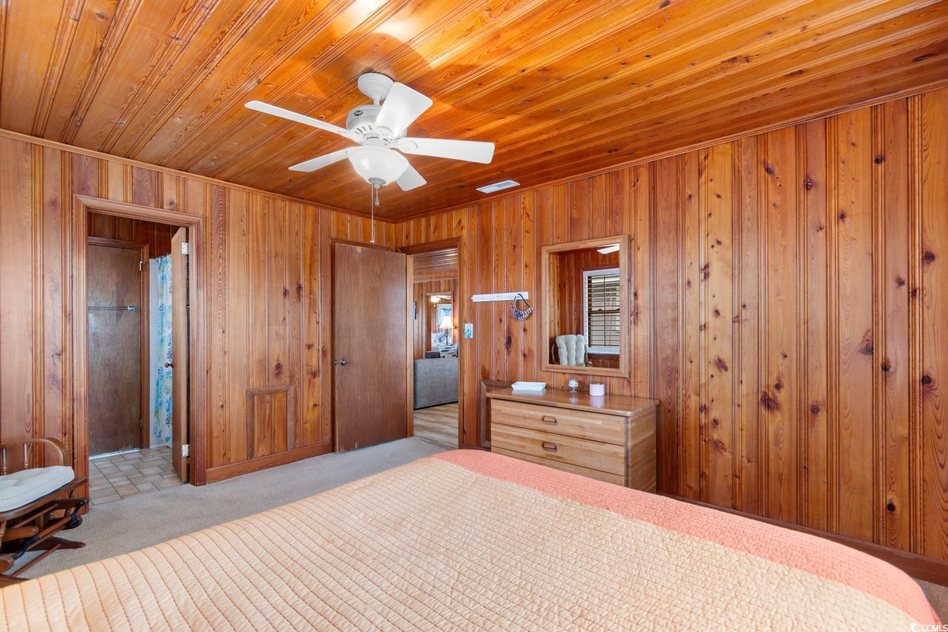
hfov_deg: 100.4
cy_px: 316
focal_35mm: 15
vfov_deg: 77.3
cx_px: 474
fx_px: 395
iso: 100
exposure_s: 1/4
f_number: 4.5
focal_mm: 10
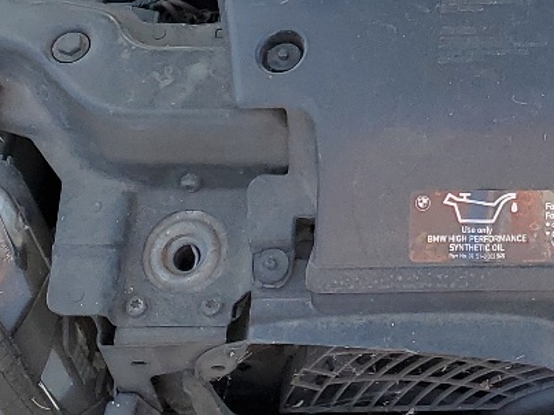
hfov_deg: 18.2
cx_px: 645
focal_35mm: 103
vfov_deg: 13.0
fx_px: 1648
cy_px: -334
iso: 50
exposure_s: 1/667
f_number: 1.5
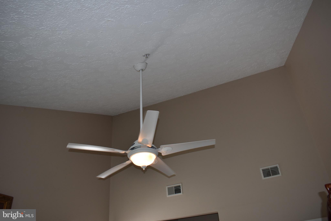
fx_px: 248
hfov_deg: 67.4
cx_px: 166
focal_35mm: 27
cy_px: 110
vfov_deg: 47.9
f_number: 5
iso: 450
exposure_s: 1/200
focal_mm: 18
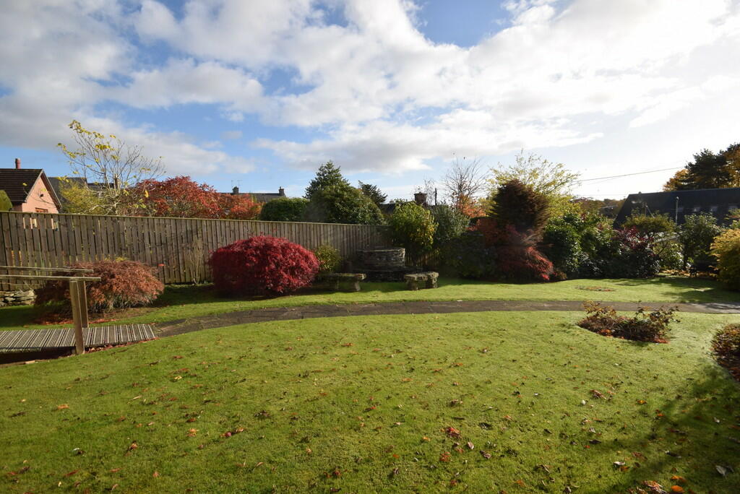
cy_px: 247
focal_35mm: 15
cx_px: 370
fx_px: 308
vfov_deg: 77.4
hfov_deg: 100.4
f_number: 9
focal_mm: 10
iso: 200
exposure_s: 1/320
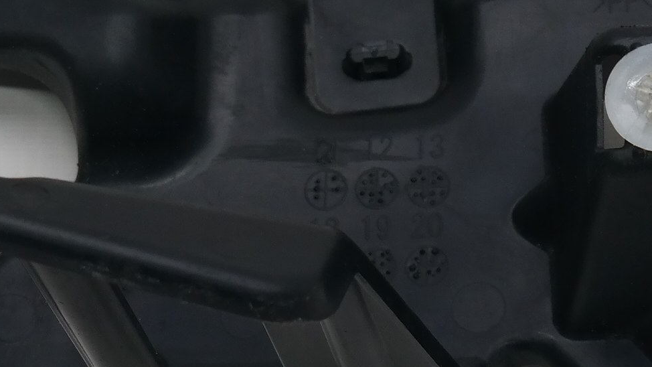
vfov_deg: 6.6
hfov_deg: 11.7
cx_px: 180
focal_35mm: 184
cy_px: 129
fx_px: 3181
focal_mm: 29
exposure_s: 1/50
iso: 200
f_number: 5.6
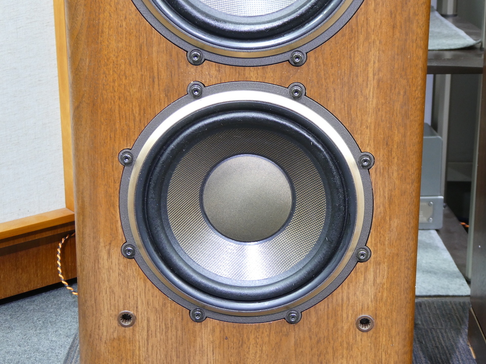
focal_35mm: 70
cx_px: 243
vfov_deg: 21.0
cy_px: 182
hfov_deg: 27.8
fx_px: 983
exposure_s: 1/1.6
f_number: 4.5
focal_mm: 12.5
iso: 200
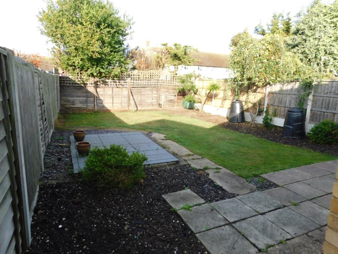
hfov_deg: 73.9
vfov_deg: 58.9
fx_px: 225
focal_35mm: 23
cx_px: 169
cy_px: 127
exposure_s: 1/320
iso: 125
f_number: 3
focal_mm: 4
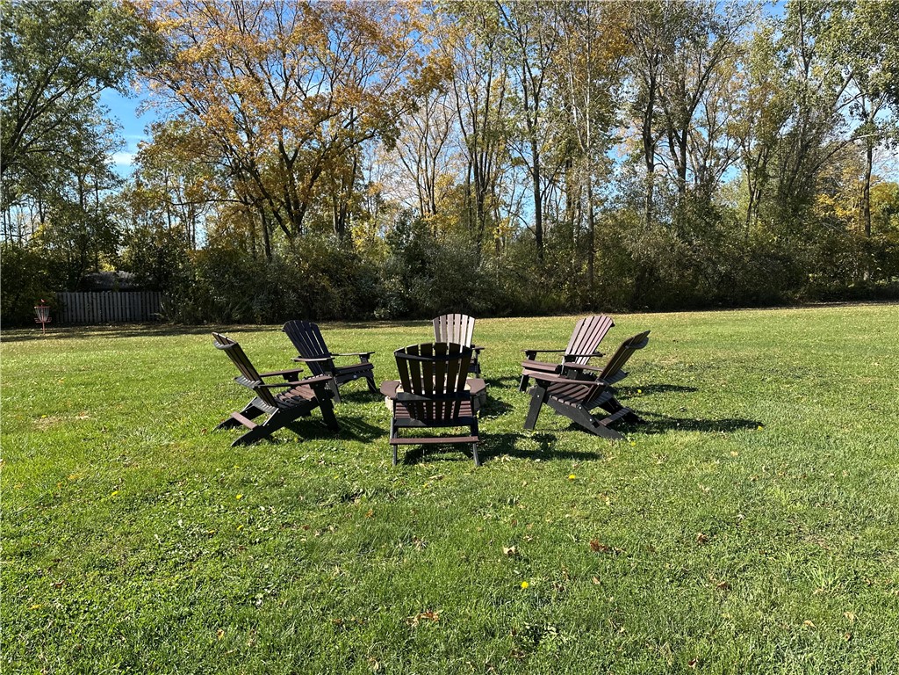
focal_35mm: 24
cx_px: 450
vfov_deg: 56.8
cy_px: 338
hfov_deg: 71.6
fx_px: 623
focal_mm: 6.86
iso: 80
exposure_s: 1/1845
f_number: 1.78
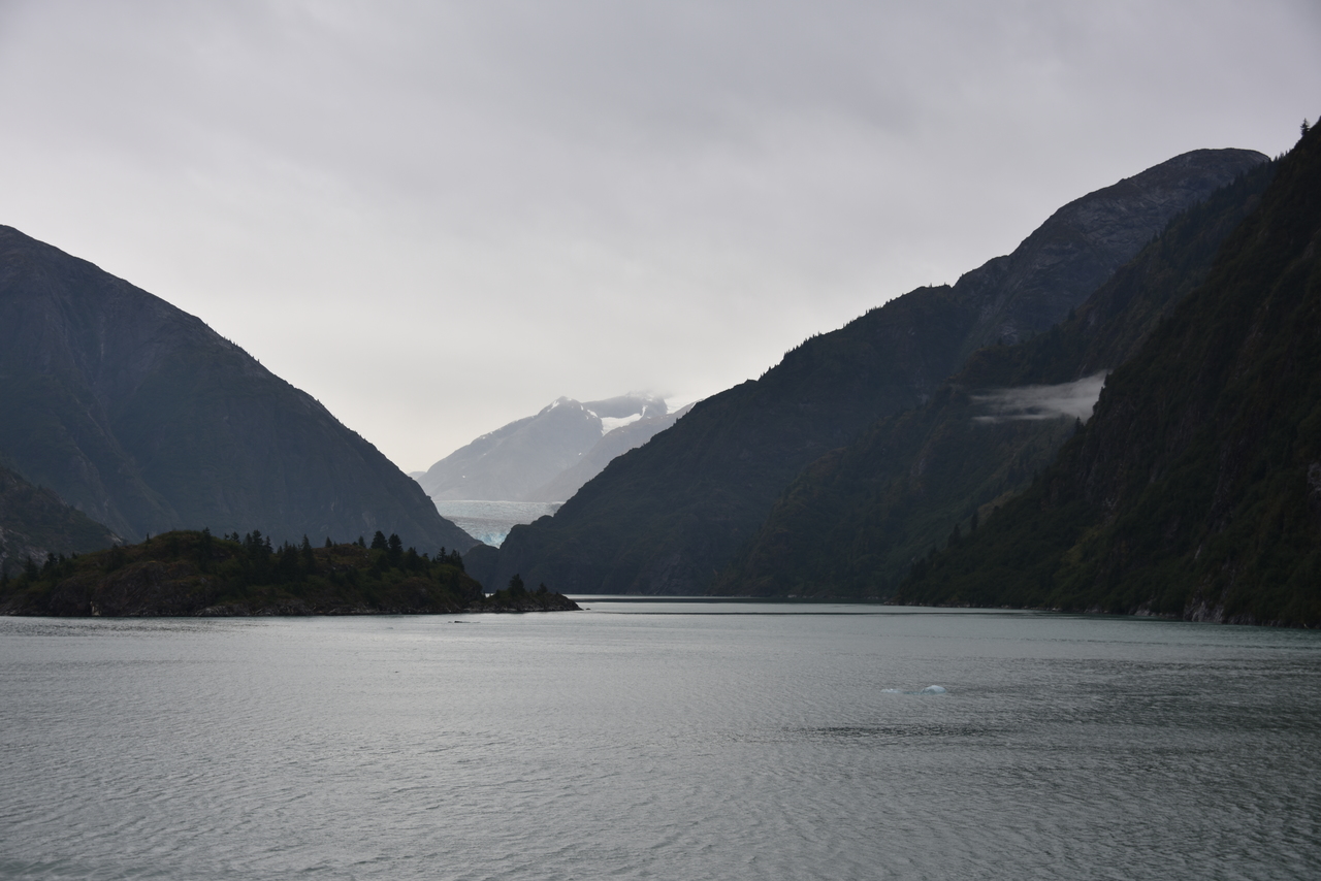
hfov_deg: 34.5
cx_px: 660
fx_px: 2129
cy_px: 440
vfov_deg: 23.4
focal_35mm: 58
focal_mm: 58
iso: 100
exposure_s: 1/160
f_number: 6.3
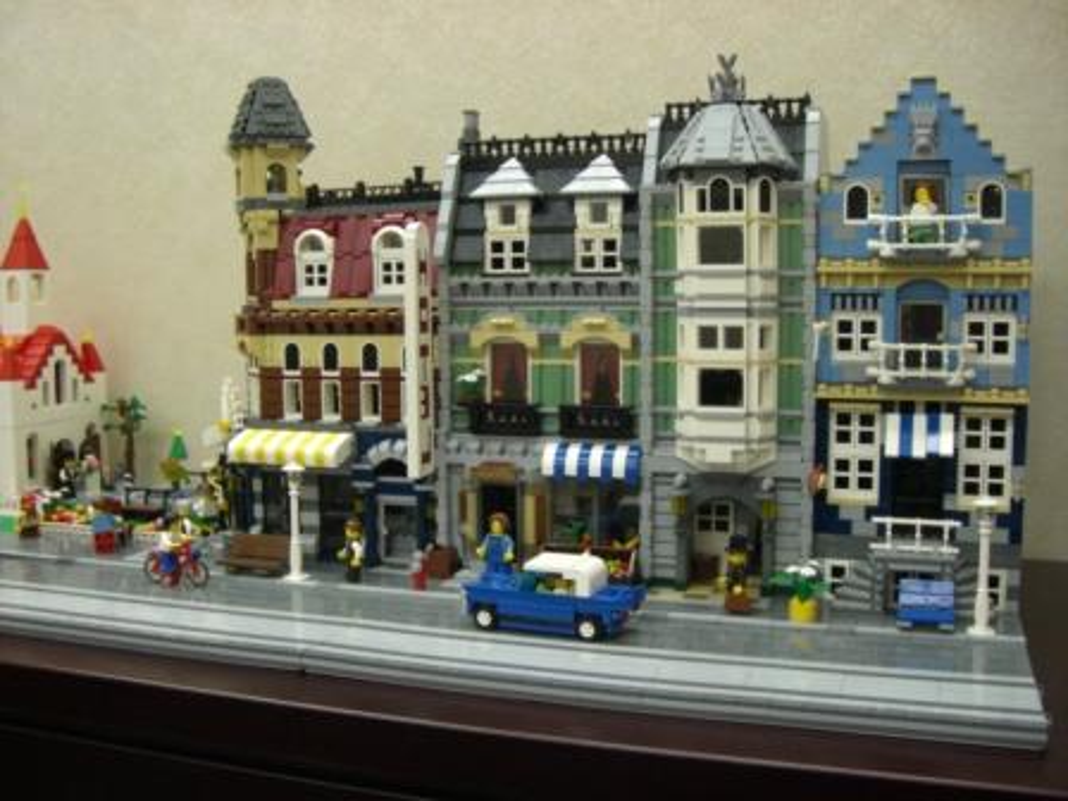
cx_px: 534
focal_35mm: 38
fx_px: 1172
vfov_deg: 37.7
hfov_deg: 49.0
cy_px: 400
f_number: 2.7
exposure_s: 1/40
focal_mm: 6.2
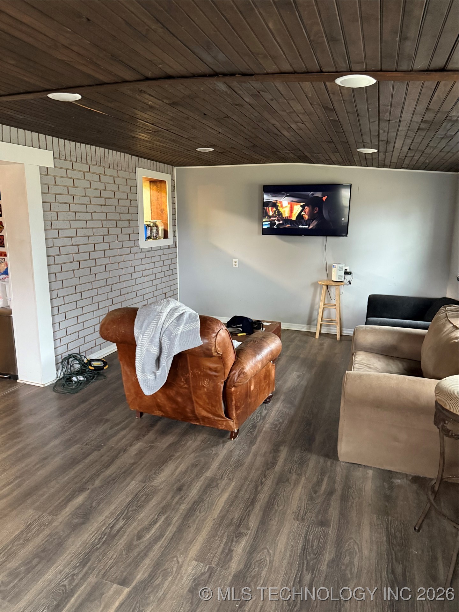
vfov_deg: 71.6
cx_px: 230
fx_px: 424
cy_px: 306
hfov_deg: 56.8
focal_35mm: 24
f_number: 1.78
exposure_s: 1/40
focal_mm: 6.76
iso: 1000
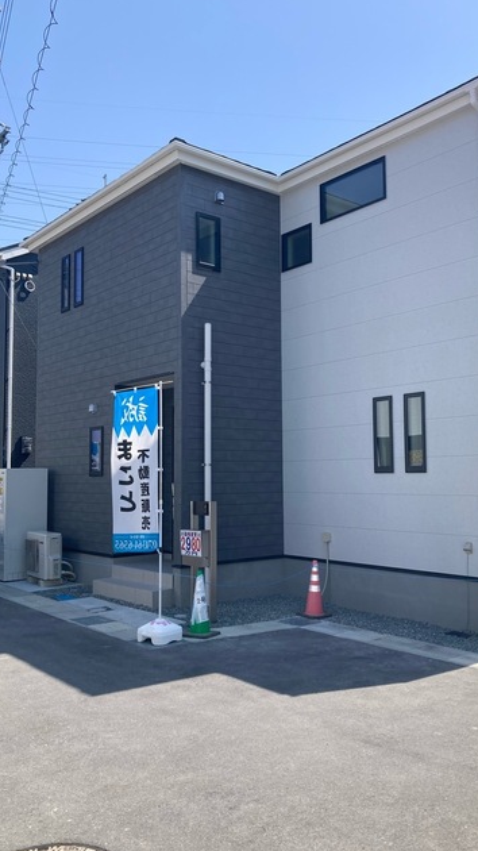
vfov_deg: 62.6
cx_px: 258
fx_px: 699
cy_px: 426
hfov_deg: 37.7
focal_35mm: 31
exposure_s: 1/1656
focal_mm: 3.99
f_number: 1.8
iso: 20
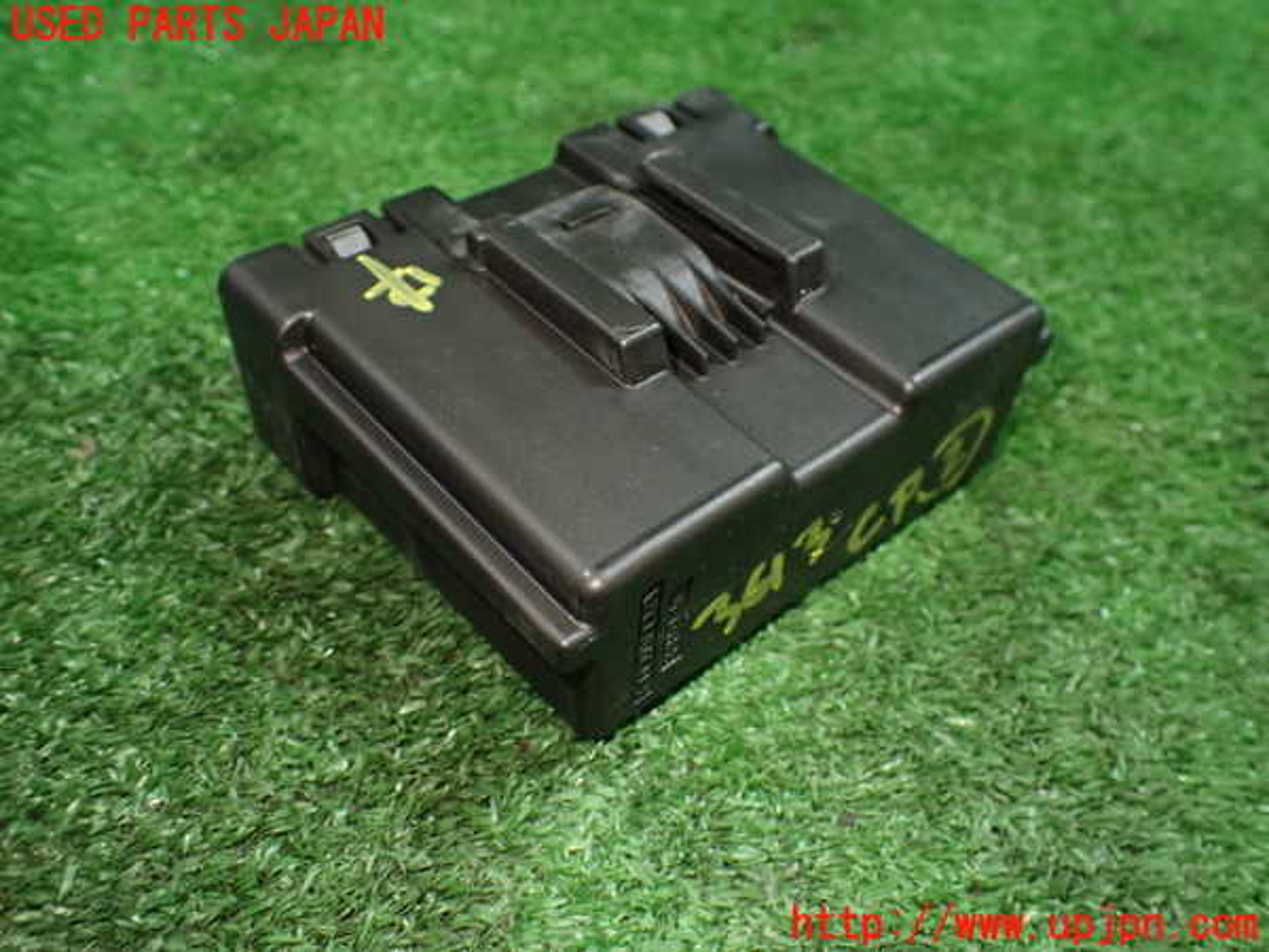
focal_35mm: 30
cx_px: 634
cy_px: 476
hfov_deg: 60.0
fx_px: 1100
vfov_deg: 46.8
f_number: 2.3
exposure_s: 1/125
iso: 800
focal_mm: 5.4
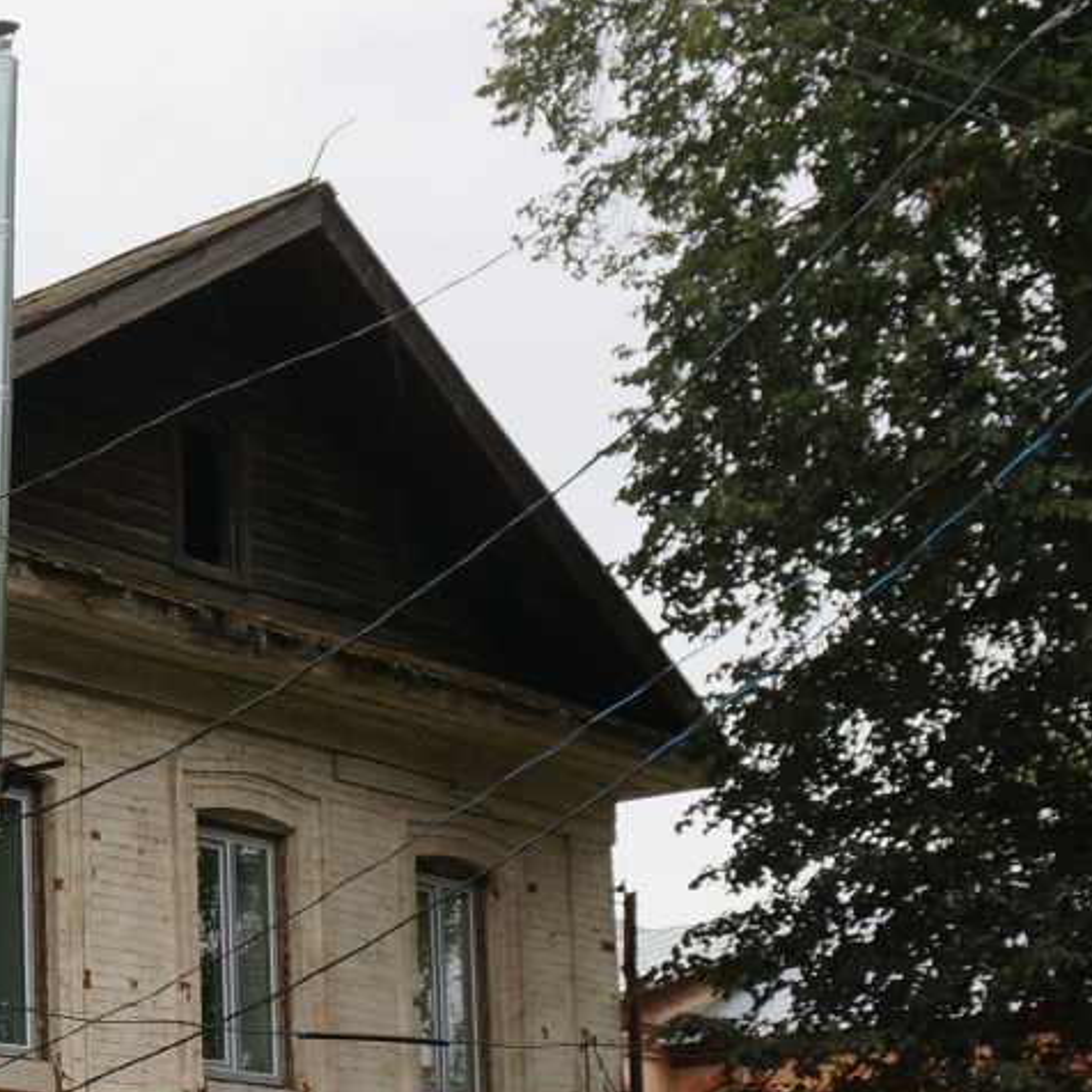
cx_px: -436
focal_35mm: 84
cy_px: 1118
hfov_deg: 18.7
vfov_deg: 19.9
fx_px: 3010
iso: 100
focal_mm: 21
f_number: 6.3
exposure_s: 1/60
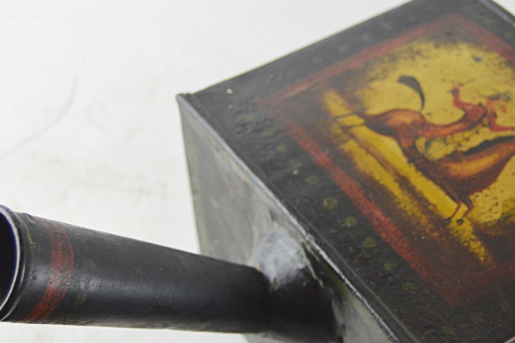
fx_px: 1213
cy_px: 217
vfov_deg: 16.1
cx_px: 287
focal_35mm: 85
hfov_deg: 24.0
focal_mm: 35
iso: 400
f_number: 4.5
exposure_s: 1/60
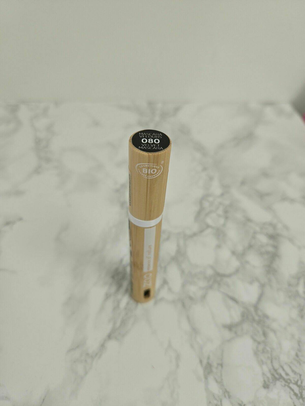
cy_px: 203
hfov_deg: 58.9
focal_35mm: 23
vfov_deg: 73.9
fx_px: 270
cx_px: 152
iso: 80
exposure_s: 1/180
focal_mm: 5.4
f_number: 1.8
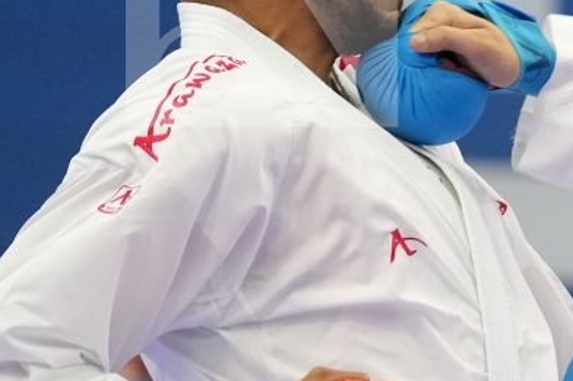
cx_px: 1253
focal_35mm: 680
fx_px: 10818
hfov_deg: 3.0
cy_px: 511
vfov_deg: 2.0
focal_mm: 148
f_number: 3.2
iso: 3200
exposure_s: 1/1000
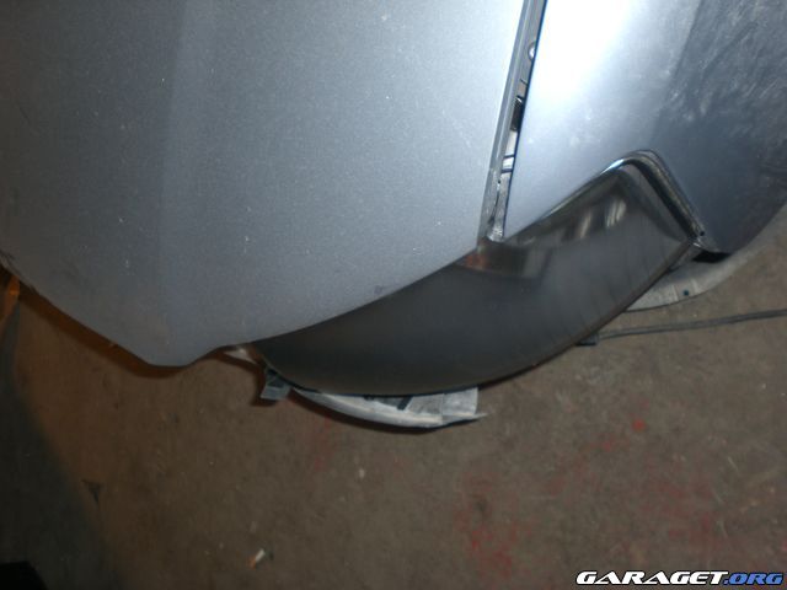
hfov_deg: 49.0
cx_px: 394
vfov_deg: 37.7
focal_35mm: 38
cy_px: 295
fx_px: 864
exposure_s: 1/60
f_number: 3.1
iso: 50
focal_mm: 6.3
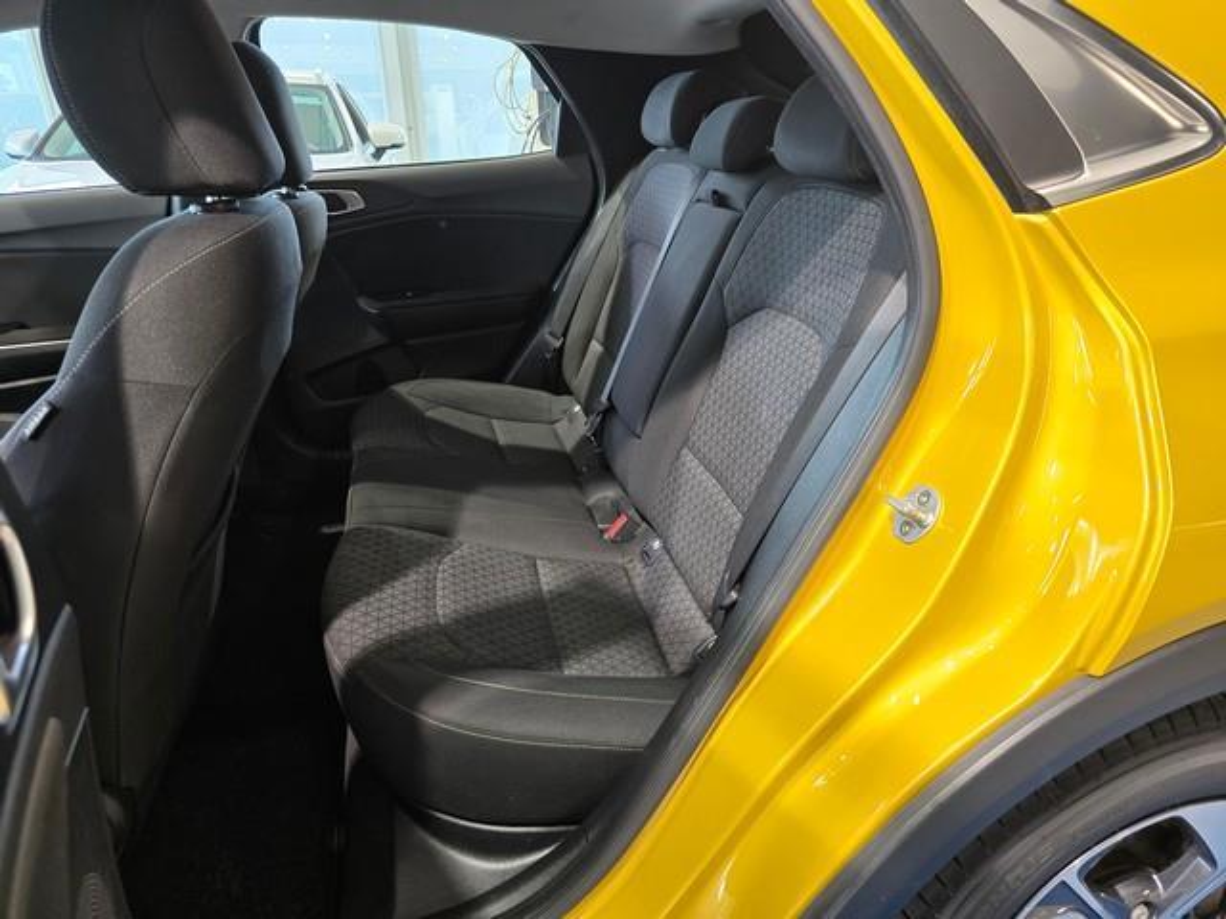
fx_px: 815
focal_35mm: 23
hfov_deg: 73.9
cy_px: 460
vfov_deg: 58.9
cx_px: 613
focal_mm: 6.3
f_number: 1.7
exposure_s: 1/100
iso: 250
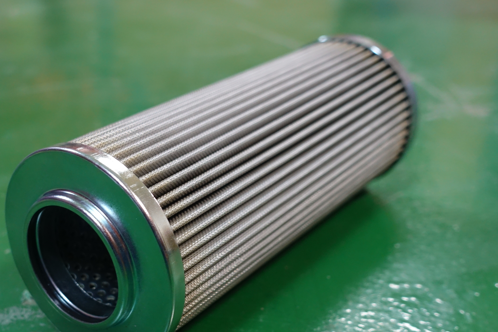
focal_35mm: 53
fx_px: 733
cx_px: 188
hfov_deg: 37.3
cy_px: 208
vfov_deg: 25.4
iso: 800
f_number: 2.8
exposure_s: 1/20
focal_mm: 14.9
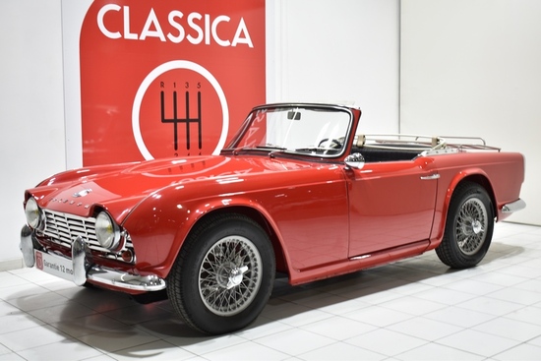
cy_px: 180
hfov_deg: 42.3
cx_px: 270
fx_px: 699
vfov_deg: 29.0
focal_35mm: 46
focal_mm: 31
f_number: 4.2
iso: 100
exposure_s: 1/15
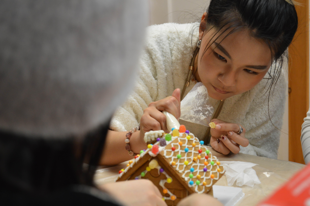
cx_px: 155
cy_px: 103
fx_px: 710
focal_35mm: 82
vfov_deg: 16.5
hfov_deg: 24.6
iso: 1000
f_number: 5.6
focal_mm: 55
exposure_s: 1/60
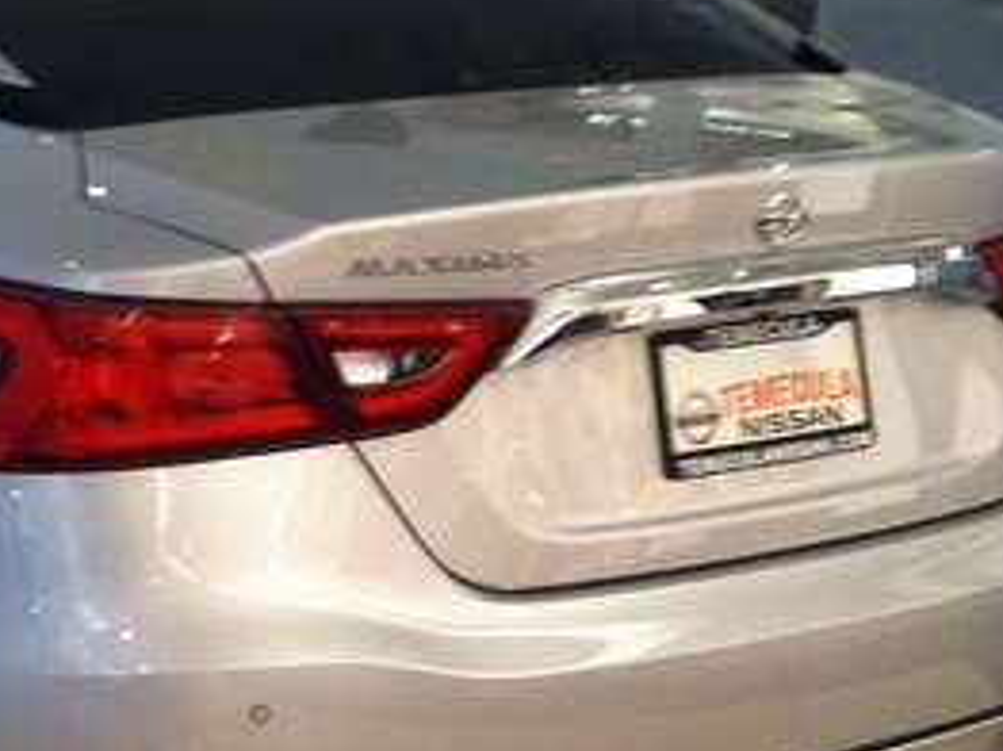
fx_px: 3097
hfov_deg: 18.2
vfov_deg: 13.8
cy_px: 379
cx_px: 145
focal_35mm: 107
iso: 125
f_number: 2.8
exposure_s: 1/15
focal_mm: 3.85
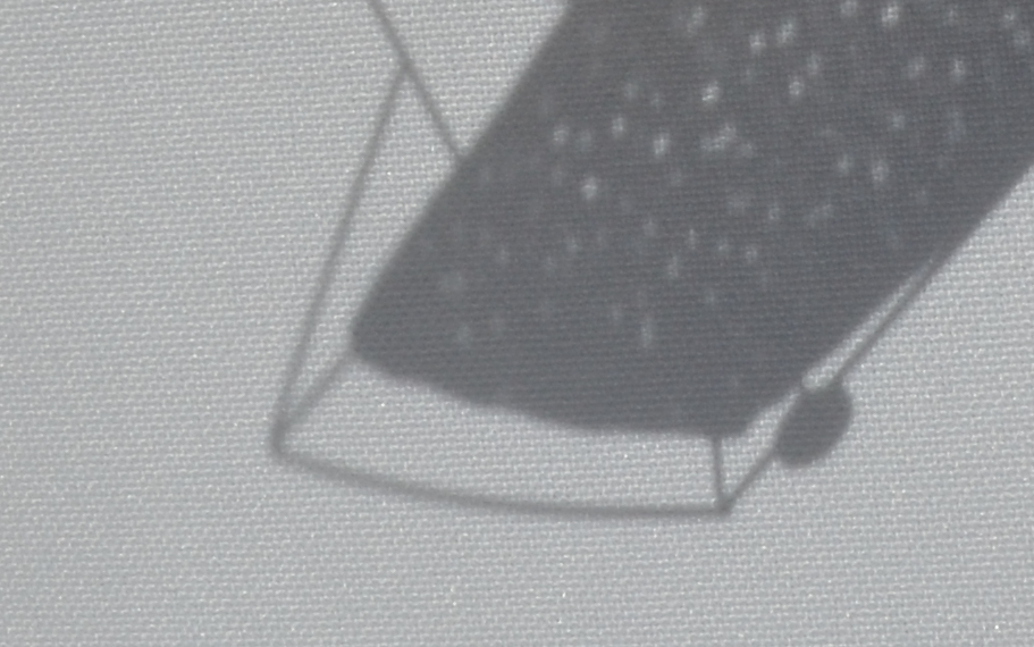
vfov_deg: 5.6
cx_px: 955
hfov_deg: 9.0
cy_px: -574
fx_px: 6512
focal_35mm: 231
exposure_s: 1/640
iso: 250
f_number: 13
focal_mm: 28
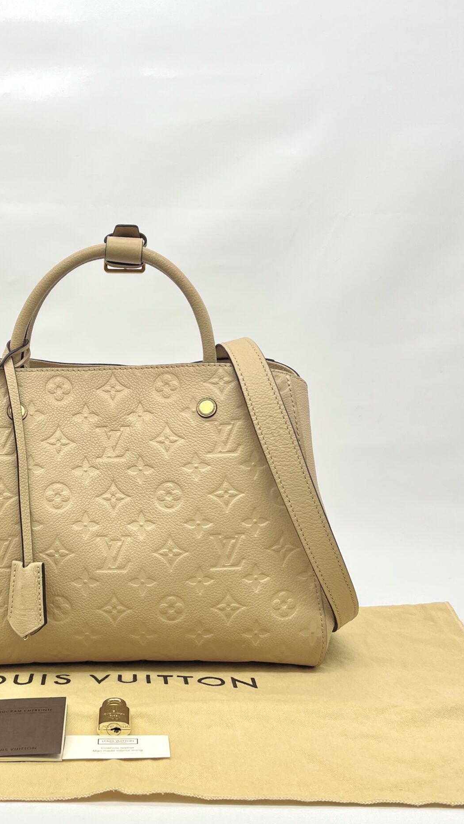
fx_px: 853
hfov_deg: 29.9
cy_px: 453
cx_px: 106
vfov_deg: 51.5
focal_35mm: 39
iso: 40
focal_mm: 5.7
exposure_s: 1/233
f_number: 1.5
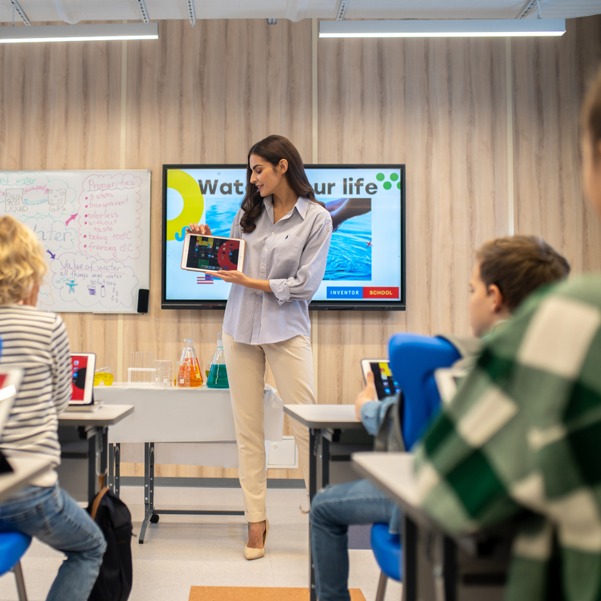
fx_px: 884
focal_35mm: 45
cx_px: 196
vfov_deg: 37.6
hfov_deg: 37.1
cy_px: 302
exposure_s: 1/200
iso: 250
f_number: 2.2
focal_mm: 35
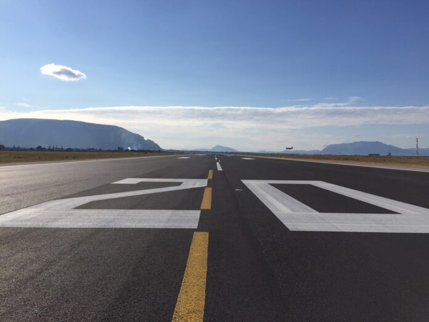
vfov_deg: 48.2
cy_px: 161
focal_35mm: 29
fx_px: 359
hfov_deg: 61.7
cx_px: 214
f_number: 2.2
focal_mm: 4.15
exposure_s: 1/5650
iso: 32
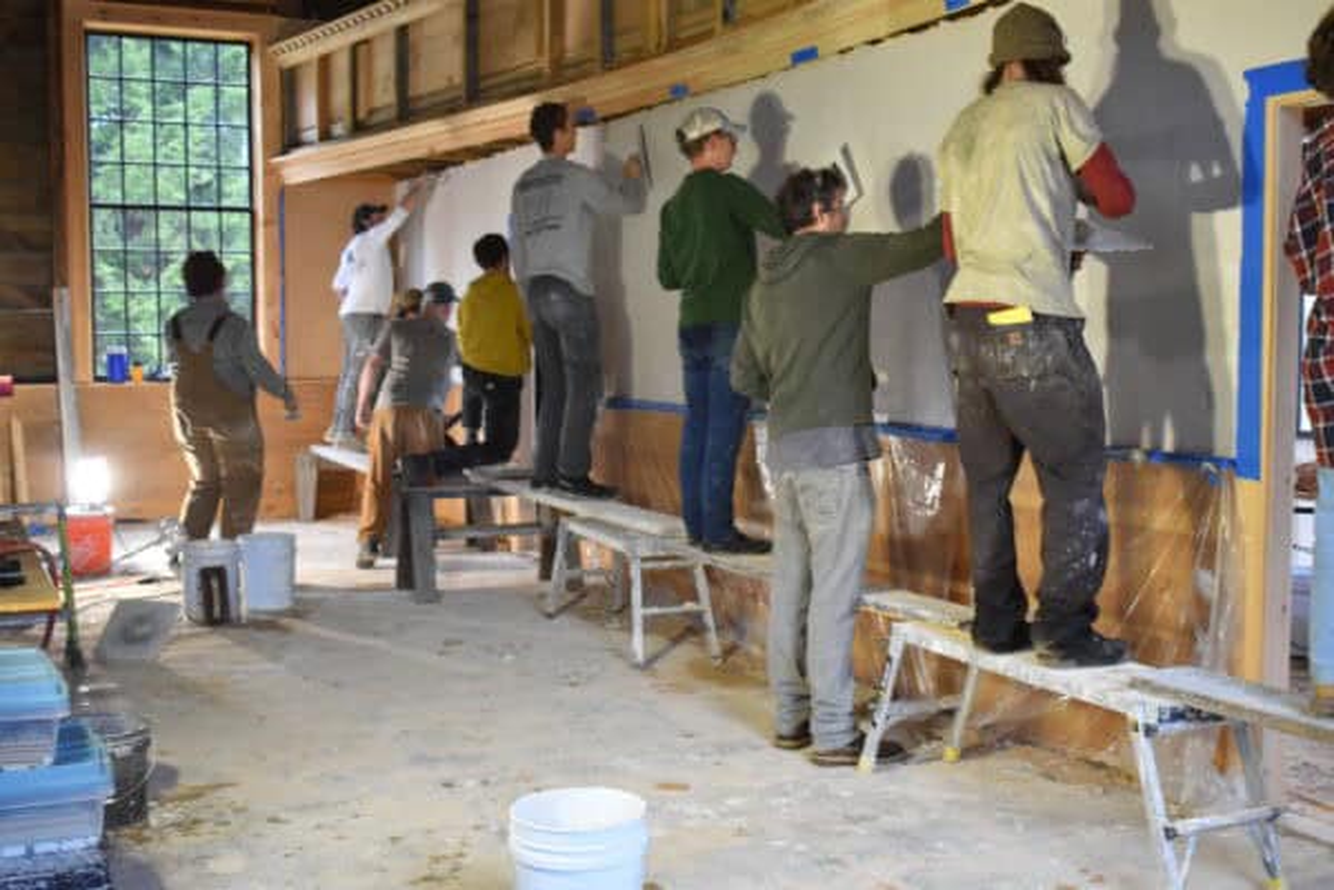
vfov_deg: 33.0
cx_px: 667
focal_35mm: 40
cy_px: 445
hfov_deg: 47.9
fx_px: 1501
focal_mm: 27
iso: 1100
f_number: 4
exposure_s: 1/60
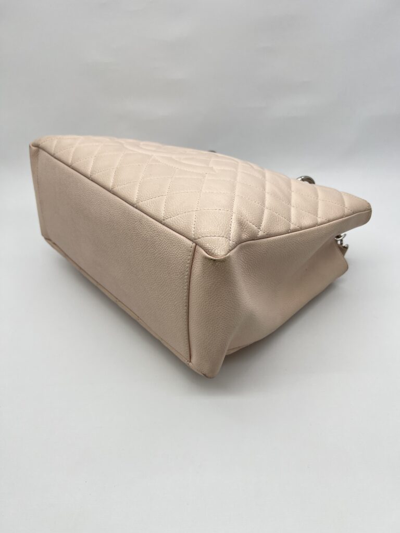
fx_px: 401
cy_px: 266
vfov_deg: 67.3
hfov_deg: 53.1
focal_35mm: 26
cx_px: 200
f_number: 1.5
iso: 50
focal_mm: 5.7
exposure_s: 1/377
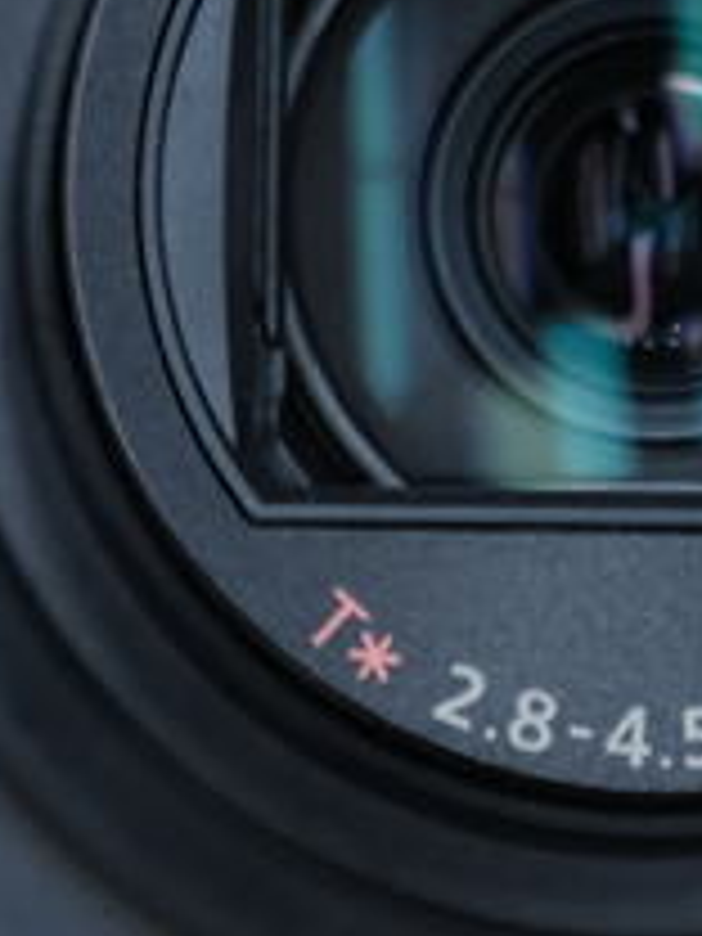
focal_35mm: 609
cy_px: 191
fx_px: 16467
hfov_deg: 2.4
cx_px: 464
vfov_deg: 3.3
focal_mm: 110
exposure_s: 1/42
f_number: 5.6
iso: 3200
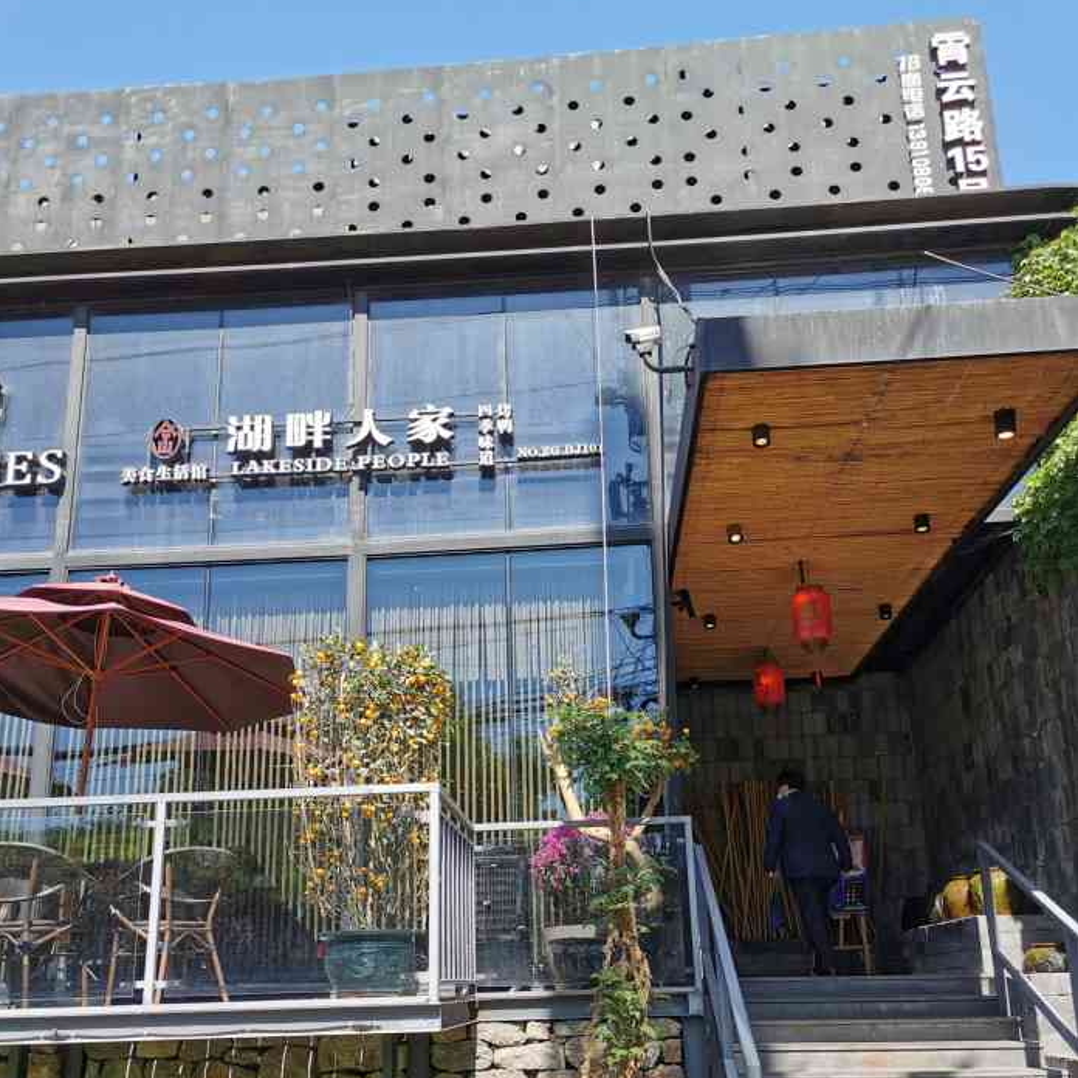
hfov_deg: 51.1
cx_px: 537
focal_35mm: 32
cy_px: 698
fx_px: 1127
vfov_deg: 50.4
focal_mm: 5.58
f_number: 1.8
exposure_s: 1/1429
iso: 50
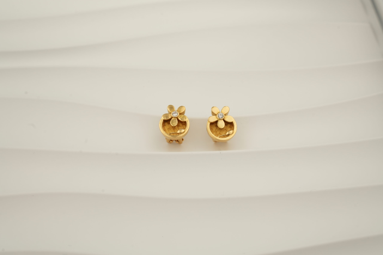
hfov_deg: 28.8
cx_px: 192
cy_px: 128
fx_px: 745
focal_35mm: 70
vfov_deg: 19.5
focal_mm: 70
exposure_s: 1/125
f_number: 11
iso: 640
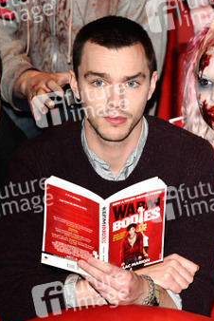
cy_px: 153
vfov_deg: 9.7
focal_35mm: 213
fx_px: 1895
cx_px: 108
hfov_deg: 6.5
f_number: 3.5
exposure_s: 1/200
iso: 320
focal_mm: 120
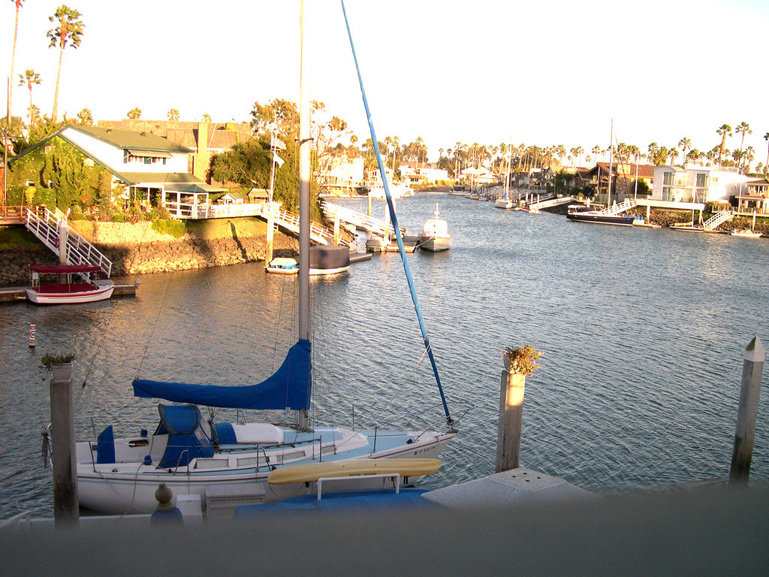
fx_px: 844
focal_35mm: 38
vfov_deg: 37.7
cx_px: 384
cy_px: 288
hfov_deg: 49.0
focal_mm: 8
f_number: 2.8
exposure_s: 1/585
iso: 100
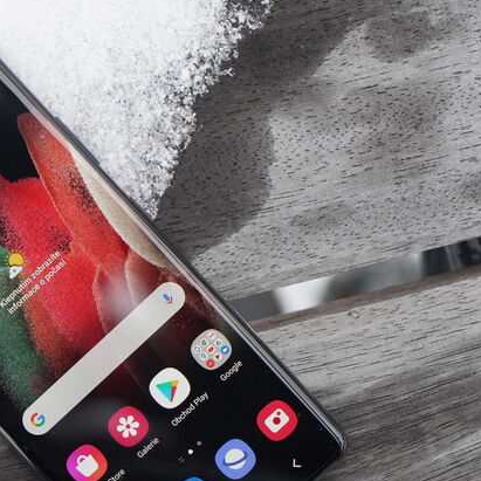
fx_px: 2185
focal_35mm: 139
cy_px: 282
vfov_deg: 12.6
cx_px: 36
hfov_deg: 12.5
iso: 320
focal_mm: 70
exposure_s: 1/200
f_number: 4
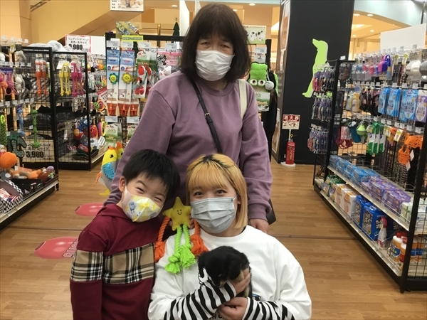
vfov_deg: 45.4
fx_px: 382
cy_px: 160
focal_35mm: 31
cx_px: 214
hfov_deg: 58.4
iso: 64
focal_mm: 3.3
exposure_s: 1/30
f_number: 2.4
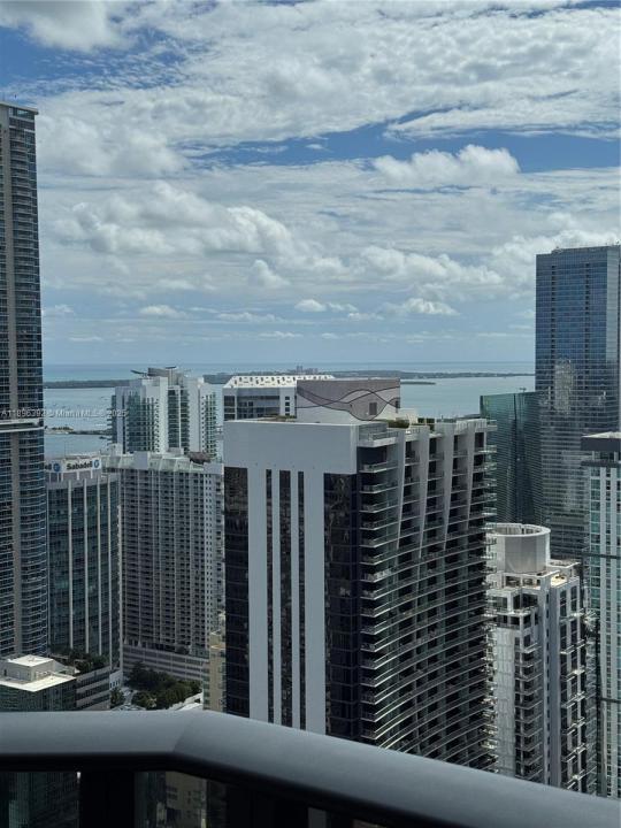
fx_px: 1148
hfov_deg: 30.3
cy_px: 414
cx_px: 310
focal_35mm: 48
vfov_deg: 39.7
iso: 64
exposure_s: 1/15385
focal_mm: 6.76
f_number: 1.78
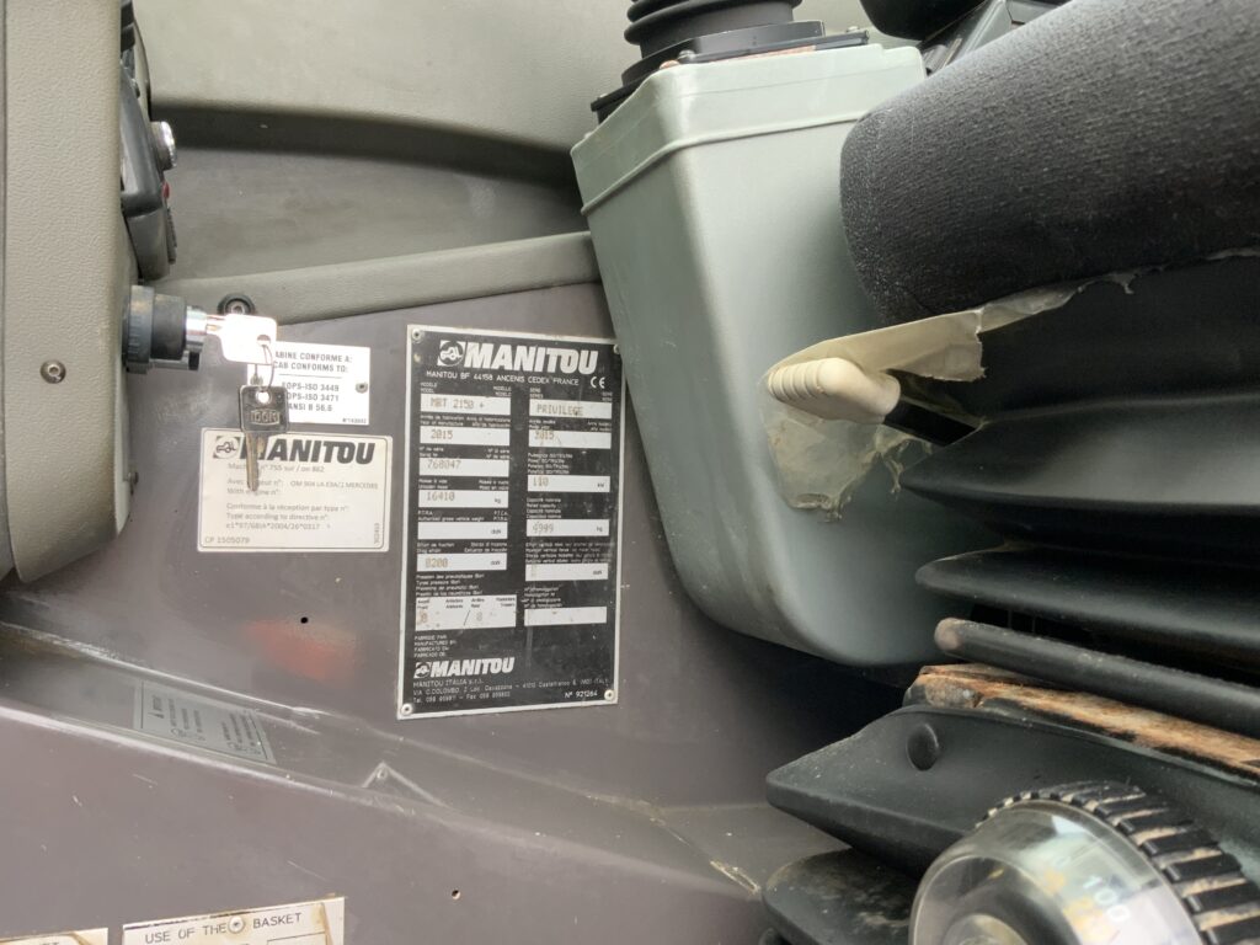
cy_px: 472
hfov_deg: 61.7
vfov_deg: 48.2
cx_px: 630
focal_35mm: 29
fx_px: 1056
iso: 100
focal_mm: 3
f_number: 1.8
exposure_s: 1/60
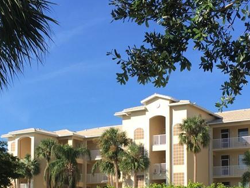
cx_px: 124
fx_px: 491
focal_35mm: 68
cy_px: 182
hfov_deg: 28.6
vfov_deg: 21.0
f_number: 2.2
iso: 32
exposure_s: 1/1276
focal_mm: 4.15
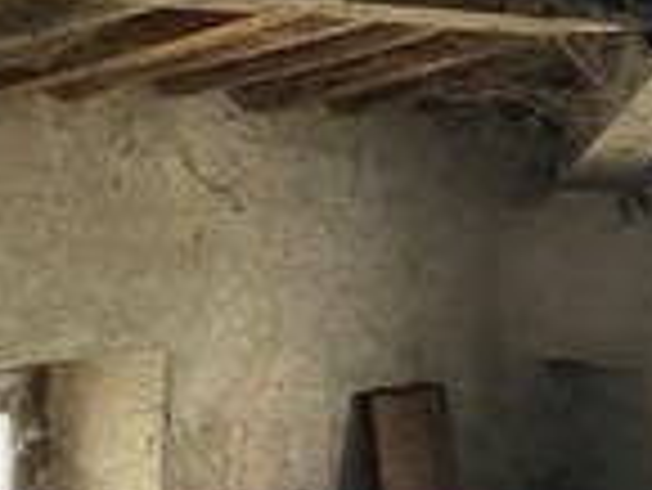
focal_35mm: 115
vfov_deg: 12.9
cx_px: 1039
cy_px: 270
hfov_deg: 15.5
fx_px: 2168
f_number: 1.6
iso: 640
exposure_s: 1/25
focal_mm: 4.2
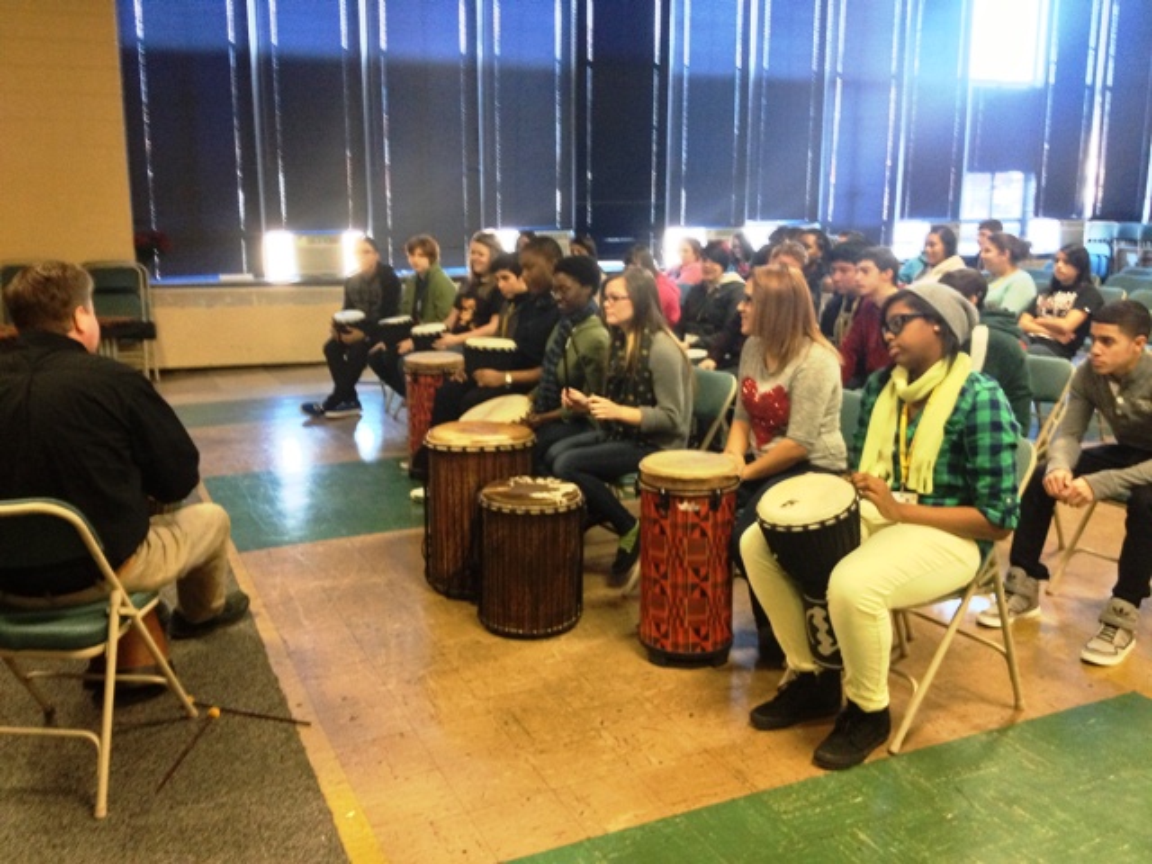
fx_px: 1165
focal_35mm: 35
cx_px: 576
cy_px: 432
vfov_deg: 40.7
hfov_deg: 52.6
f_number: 2.4
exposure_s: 1/20
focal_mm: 4.28
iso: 320
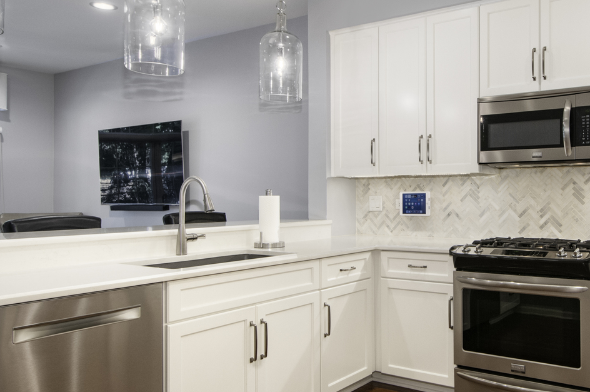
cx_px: 416
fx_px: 507
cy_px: 174
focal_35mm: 31
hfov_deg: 58.3
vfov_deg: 42.2
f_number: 9
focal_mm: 12
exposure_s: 1/250
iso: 640
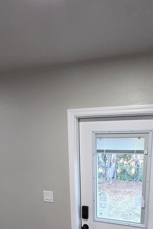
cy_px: 196
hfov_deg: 46.3
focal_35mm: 27
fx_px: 172
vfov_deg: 59.7
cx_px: 114
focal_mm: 2.2
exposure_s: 1/60
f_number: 2.2
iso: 250
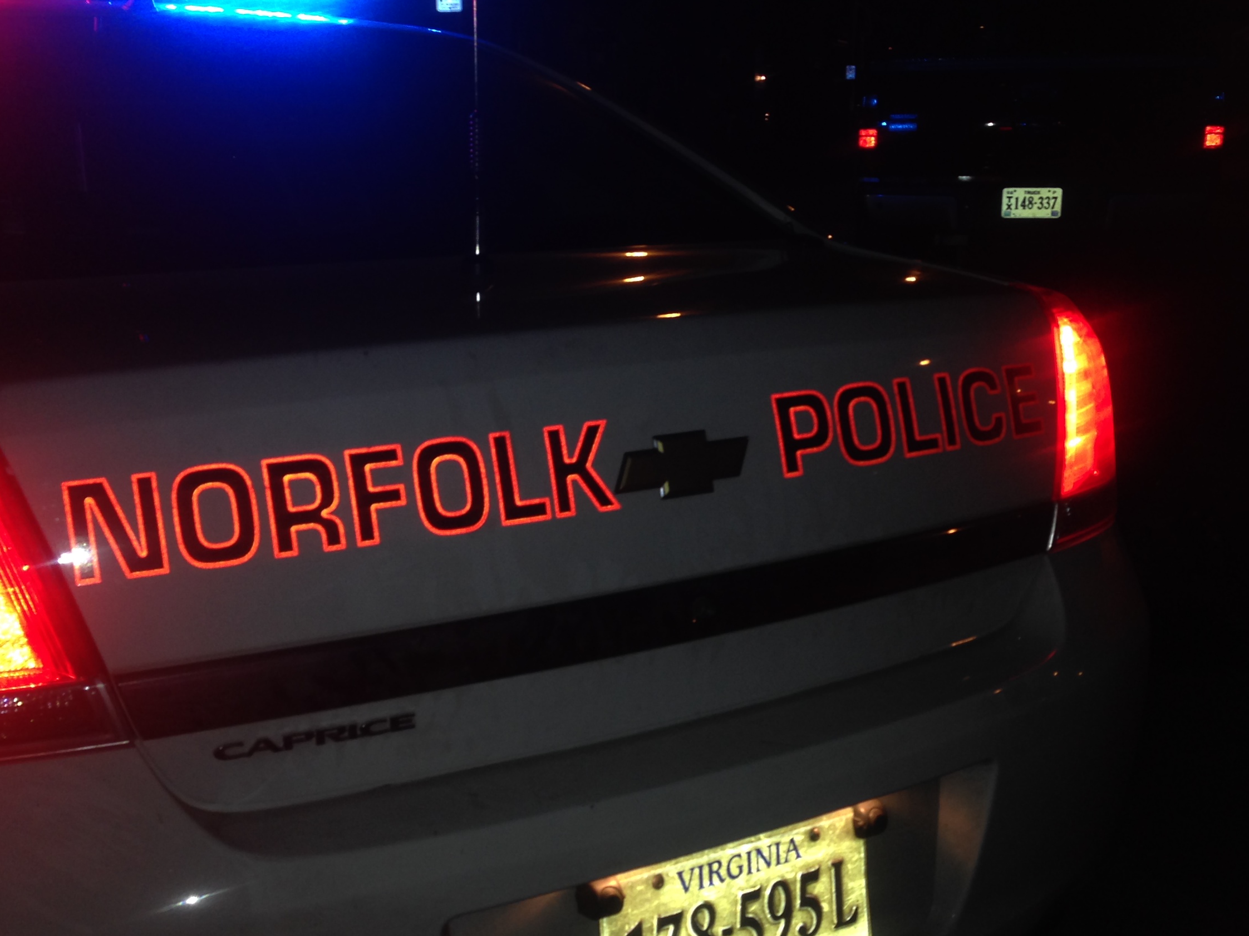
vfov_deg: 30.2
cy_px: 531
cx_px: 666
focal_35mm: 48
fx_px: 1732
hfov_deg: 39.6
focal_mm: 4.12
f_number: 2.4
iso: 50
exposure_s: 1/16
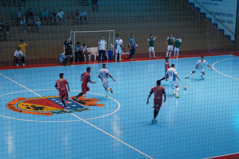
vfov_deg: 16.2
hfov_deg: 24.2
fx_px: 557
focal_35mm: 84
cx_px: 117
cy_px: 79
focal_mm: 55
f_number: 5.6
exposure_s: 1/100
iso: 2000
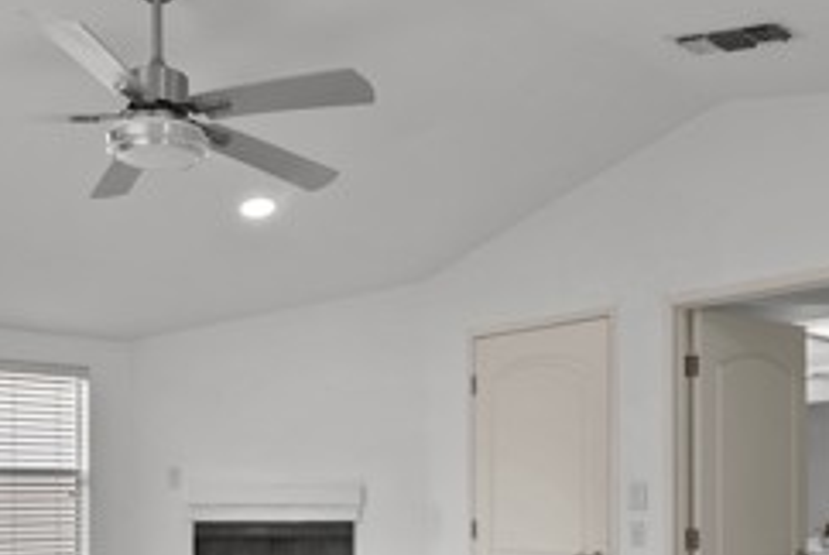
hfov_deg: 51.4
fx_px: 853
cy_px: 519
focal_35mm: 37
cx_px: 325
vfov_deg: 33.7
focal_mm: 14
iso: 100
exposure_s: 1/3
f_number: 9
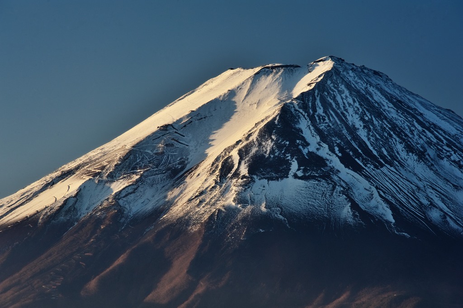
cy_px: 154
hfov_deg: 6.9
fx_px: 3855
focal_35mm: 300
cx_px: 232
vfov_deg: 4.6
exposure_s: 1/20
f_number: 16
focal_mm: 300
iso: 200
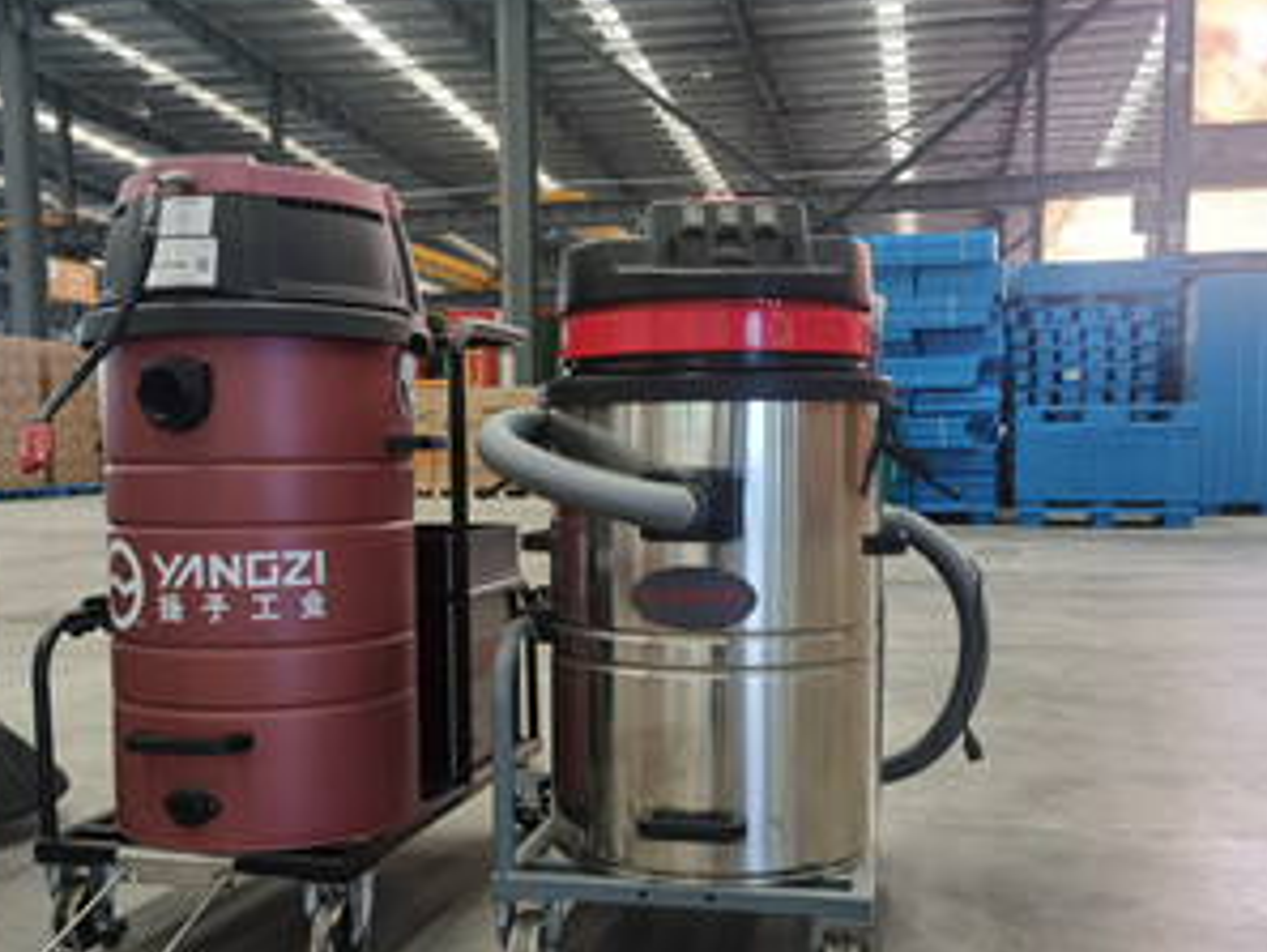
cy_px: 576
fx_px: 1428
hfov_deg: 47.8
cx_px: 584
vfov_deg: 36.7
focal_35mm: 39
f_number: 1.6
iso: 320
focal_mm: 5.56
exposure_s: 1/100
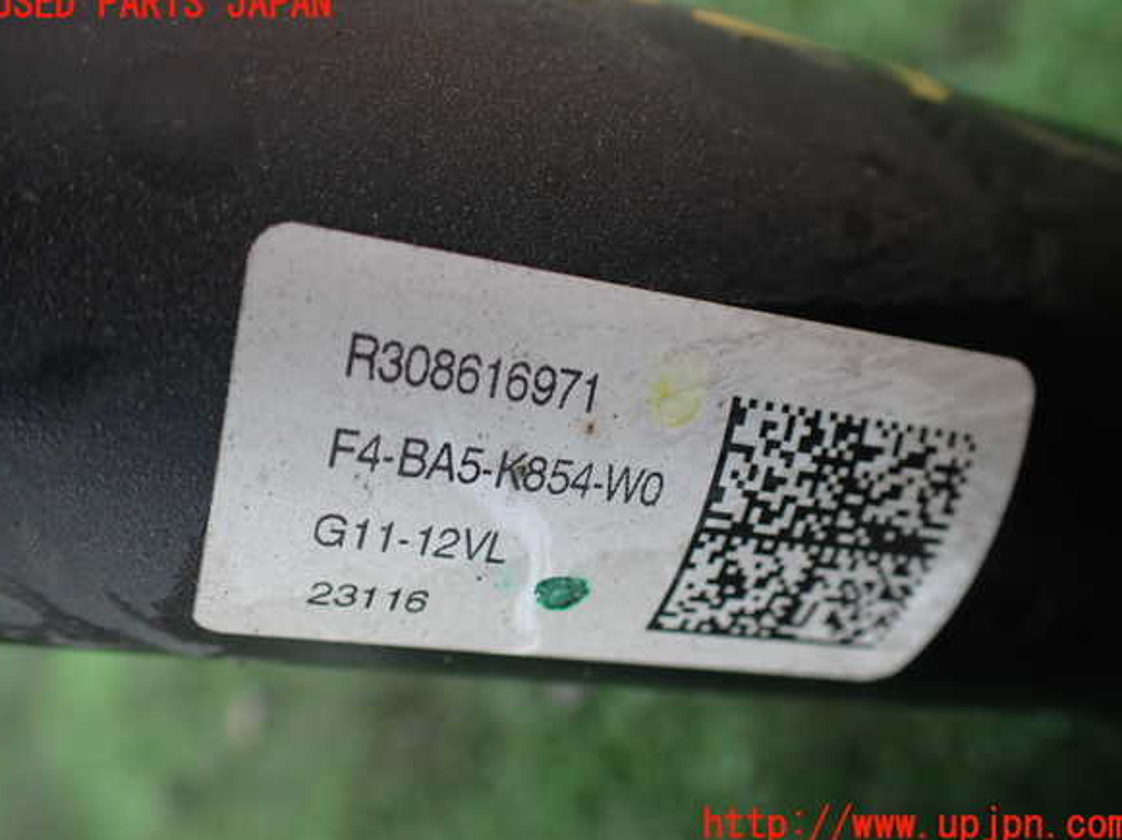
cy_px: 415
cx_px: 560
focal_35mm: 31
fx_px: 1004
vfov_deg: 45.4
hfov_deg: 58.4
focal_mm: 5.4
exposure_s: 1/125
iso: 125
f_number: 2.3
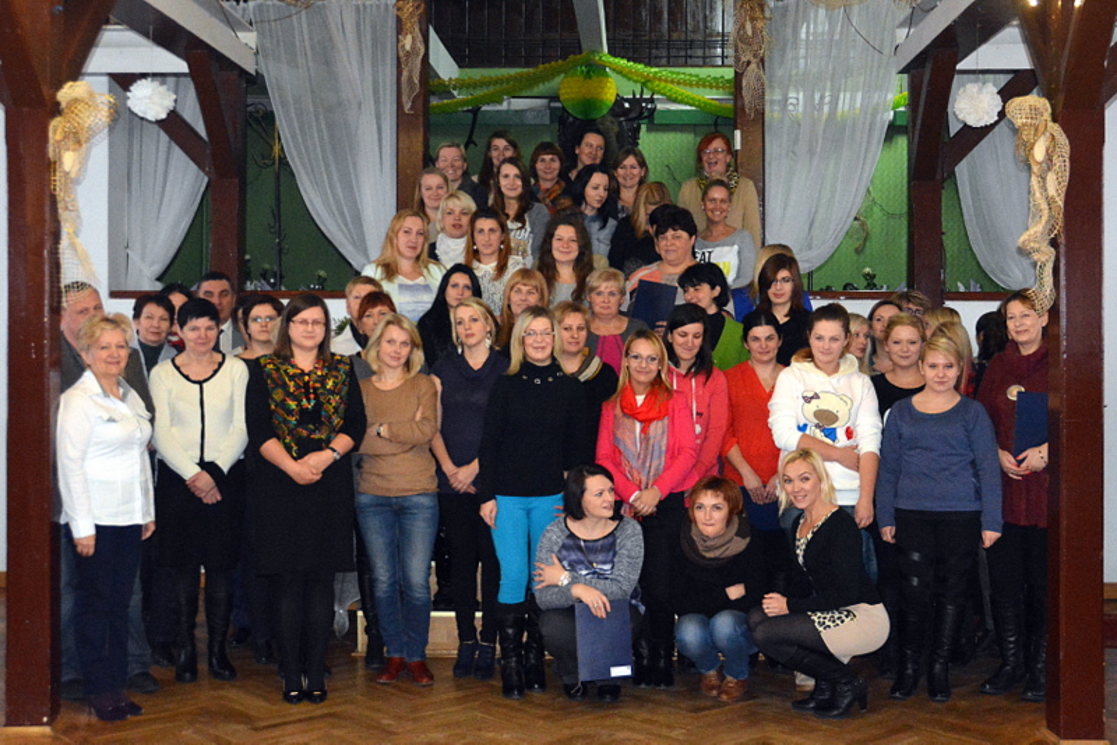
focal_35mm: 36
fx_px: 1117
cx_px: 558
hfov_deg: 53.1
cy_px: 372
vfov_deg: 36.9
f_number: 3.8
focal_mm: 24
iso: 3200
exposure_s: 1/60
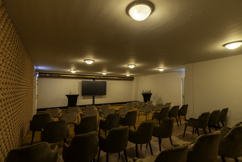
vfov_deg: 67.4
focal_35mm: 18
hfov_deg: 90.0
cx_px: 121
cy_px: 81
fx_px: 121
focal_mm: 18
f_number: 11
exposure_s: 1/8
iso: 100
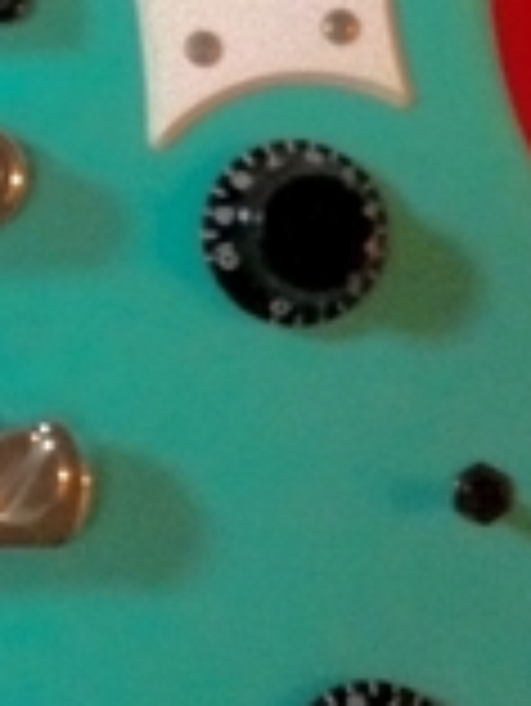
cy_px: 13
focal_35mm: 168
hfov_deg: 8.5
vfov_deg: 11.6
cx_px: -382
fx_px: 3431
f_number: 2.4
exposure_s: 1/17
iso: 400
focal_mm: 4.12
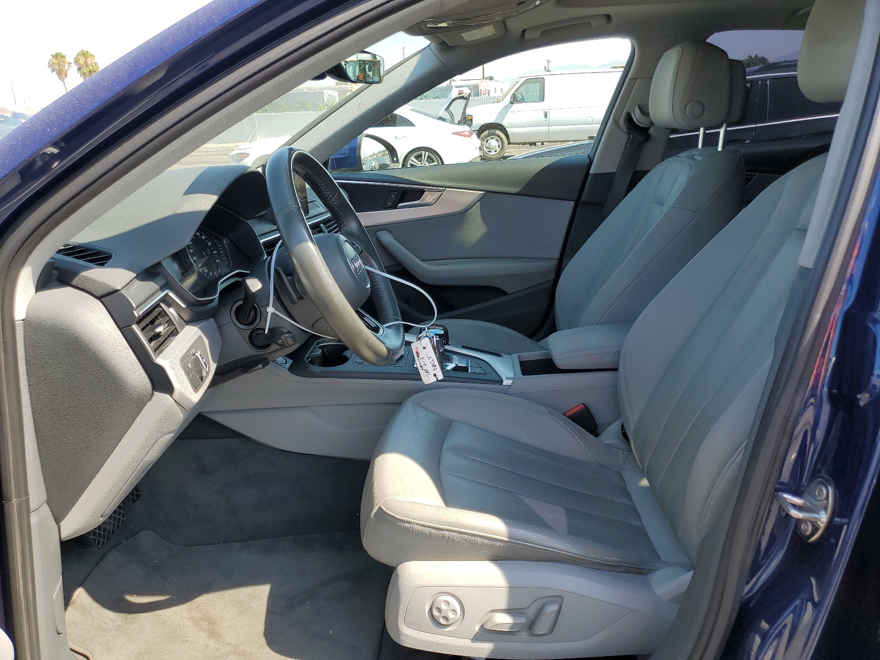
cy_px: 330
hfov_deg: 67.3
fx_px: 661
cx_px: 440
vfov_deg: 53.1
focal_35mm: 26
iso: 50
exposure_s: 1/667
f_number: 1.5
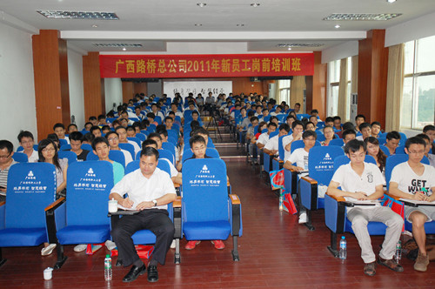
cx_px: 218
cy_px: 144
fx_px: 434
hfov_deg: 53.2
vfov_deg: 36.8
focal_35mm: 36
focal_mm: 24
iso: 560
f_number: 4.5
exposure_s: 1/60
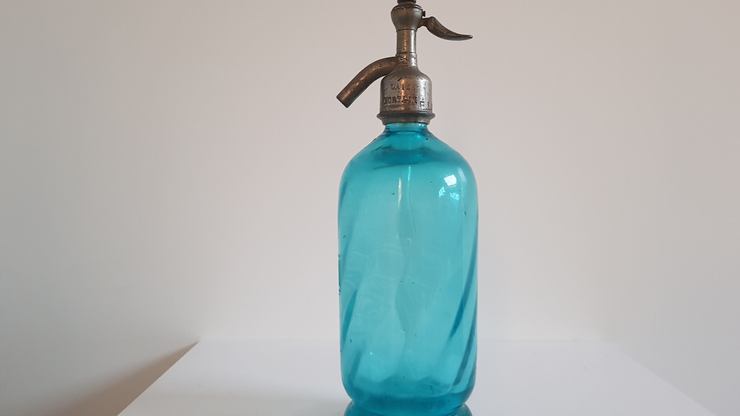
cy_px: 214
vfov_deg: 40.2
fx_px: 569
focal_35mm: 29
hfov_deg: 66.1
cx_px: 369
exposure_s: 1/14
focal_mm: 4.2
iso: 250
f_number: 1.7
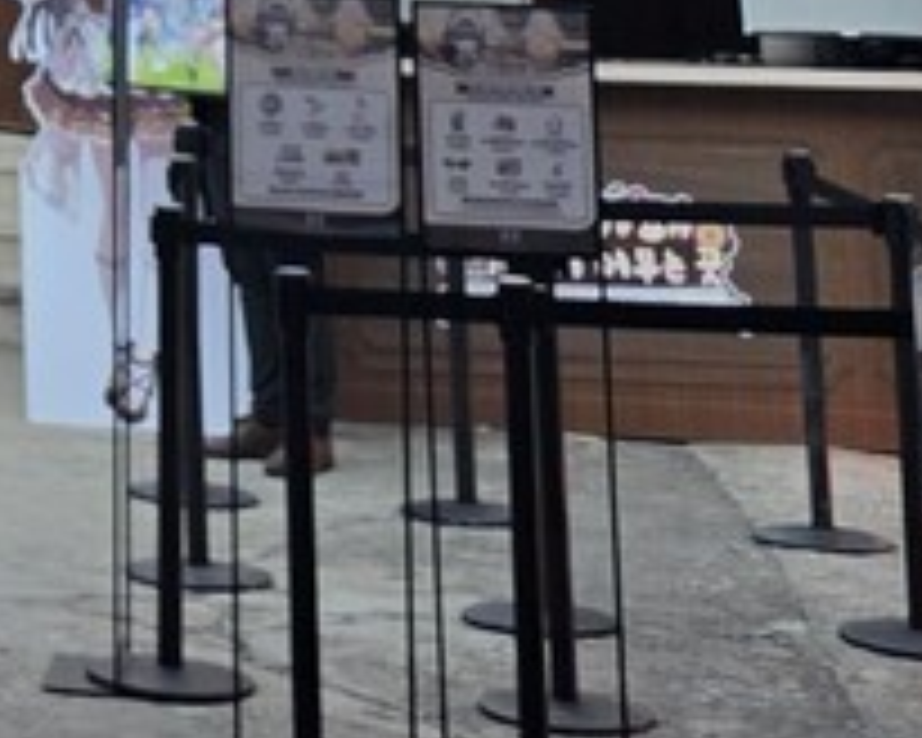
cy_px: -1094
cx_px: -702
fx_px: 3820
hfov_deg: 12.6
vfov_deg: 9.6
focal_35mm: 140
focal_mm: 6.3
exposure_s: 1/2497
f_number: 1.7
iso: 80
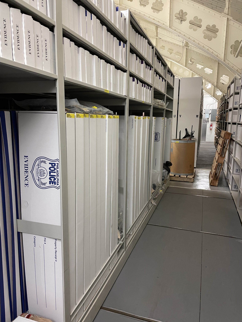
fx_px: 242
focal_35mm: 26
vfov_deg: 67.3
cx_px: 121
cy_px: 161
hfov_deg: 53.1
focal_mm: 4.2
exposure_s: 1/60
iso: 250
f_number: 1.6
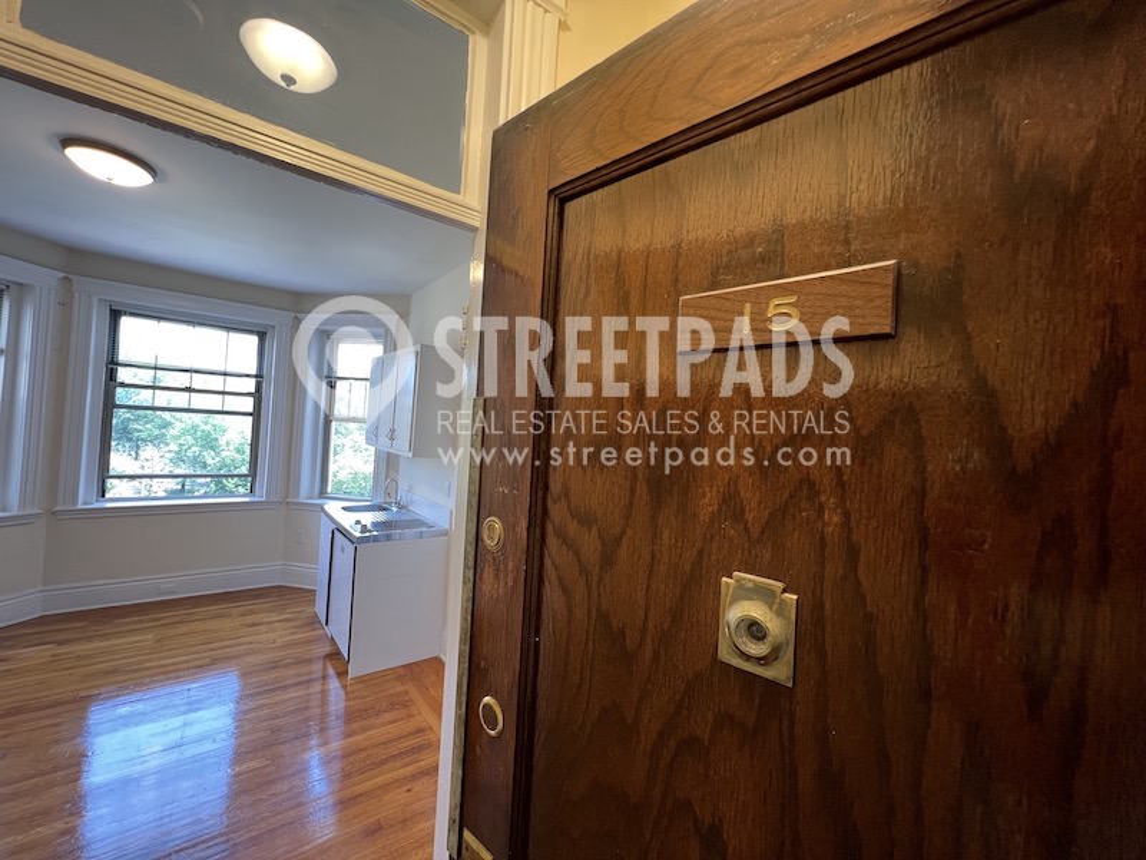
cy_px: 430
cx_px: 573
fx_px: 430
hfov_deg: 106.2
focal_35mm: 13
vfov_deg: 89.9
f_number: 1.8
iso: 125
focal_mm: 1.57
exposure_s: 1/60
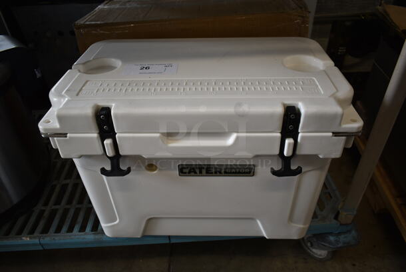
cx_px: 203
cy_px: 136
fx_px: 305
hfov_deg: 67.3
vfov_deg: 48.0
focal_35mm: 27
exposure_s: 1/40
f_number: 3.5
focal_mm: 18
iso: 100
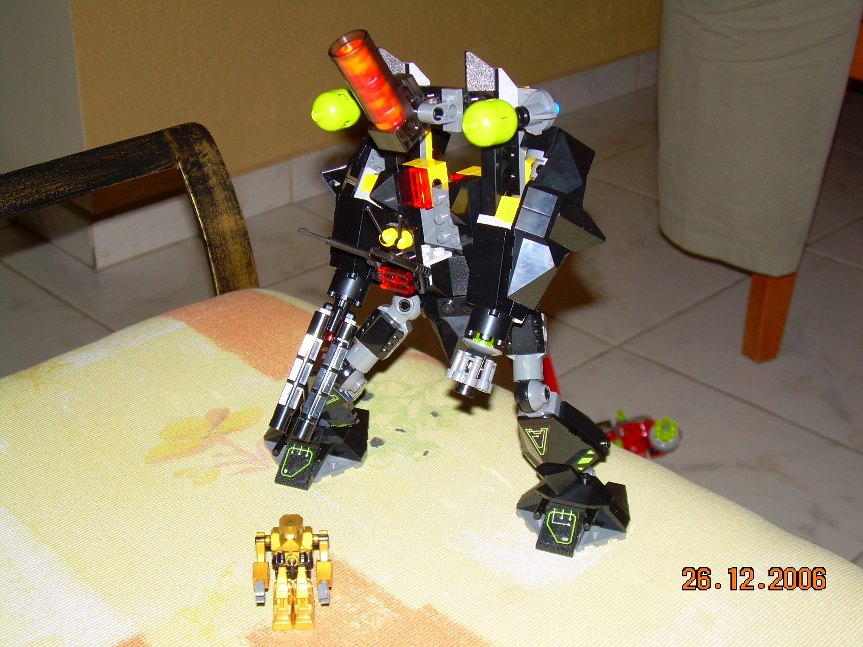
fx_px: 1321
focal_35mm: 53
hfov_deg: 36.2
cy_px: 324
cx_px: 432
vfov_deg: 27.5
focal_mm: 8.9
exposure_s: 1/60
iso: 50
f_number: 3.2
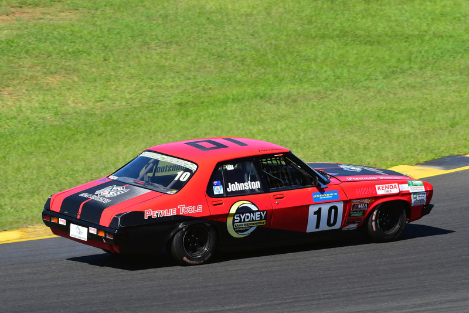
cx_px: 234
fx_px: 4105
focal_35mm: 315
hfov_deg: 6.5
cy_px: 156
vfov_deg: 4.4
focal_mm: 210
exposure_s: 1/640
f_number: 11
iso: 500
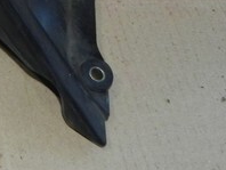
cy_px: -71
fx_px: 686
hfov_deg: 15.4
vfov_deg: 13.4
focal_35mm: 105
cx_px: -210
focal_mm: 4.6
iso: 200
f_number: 2.8
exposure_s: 1/30
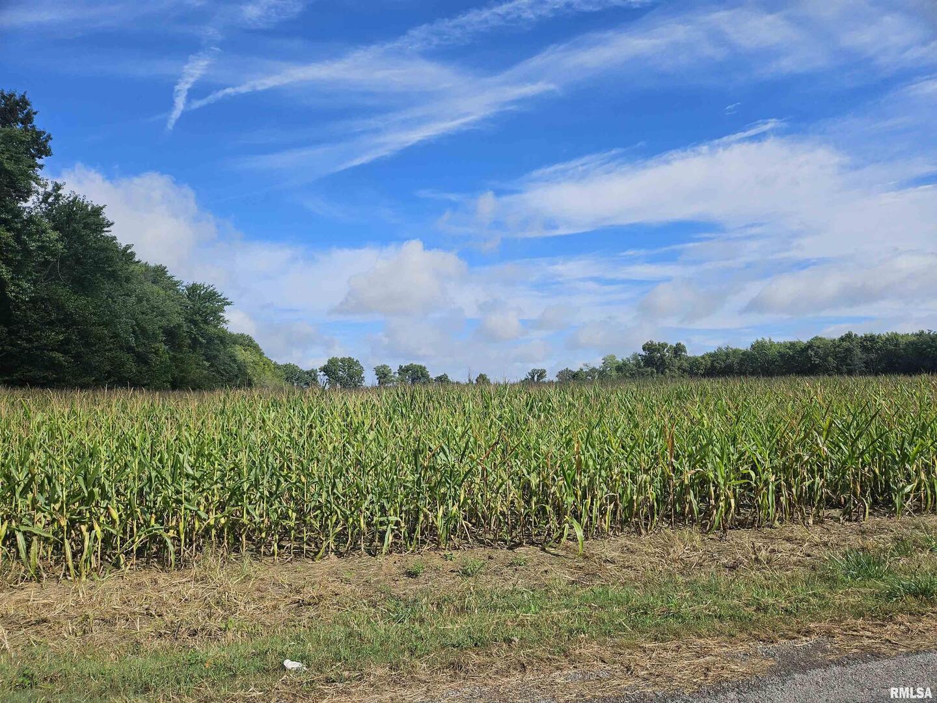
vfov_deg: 58.9
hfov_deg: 73.9
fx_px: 623
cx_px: 468
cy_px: 352
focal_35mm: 23
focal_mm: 5.4
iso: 25
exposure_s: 1/3220
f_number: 1.8
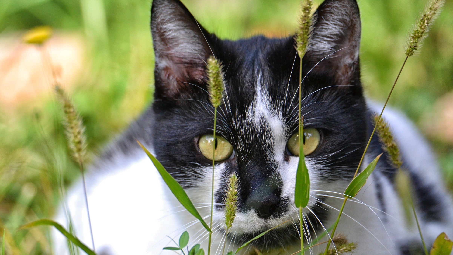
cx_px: 226
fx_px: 9454
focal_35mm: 787
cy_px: 136
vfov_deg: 1.5
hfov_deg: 2.7
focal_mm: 500
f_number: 6.3
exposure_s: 1/500
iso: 1100
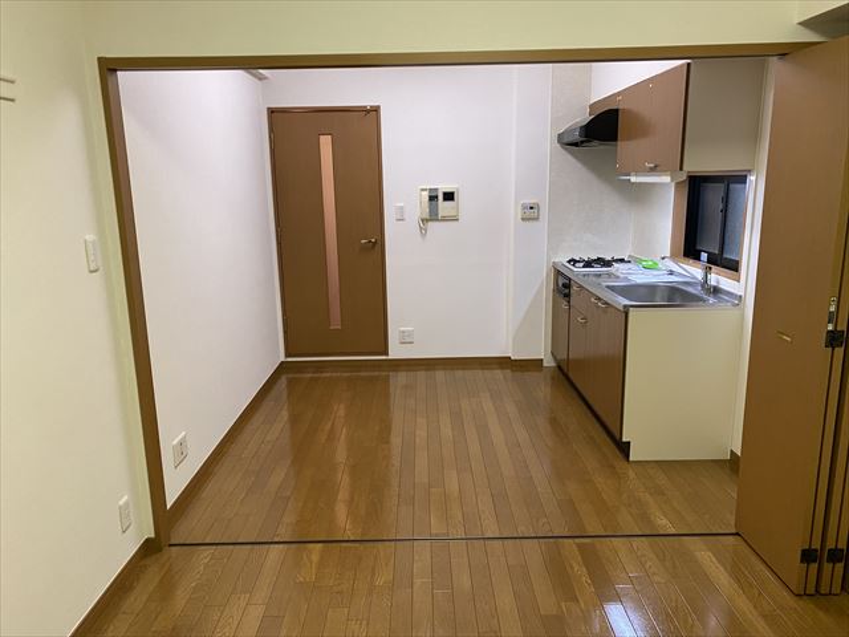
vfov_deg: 53.1
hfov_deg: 67.3
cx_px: 424
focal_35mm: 26
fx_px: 638
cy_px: 318
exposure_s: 1/50
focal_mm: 4.25
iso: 125
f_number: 1.8
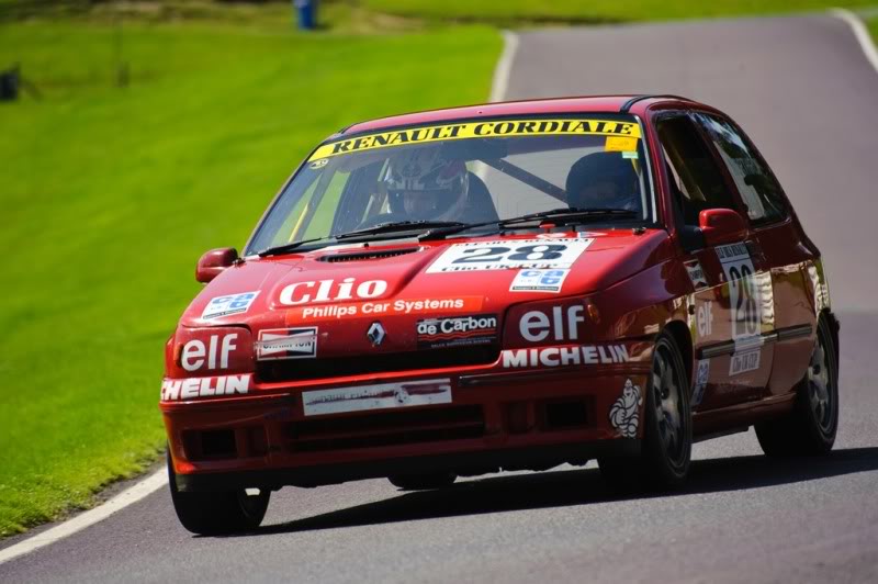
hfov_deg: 6.9
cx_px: 439
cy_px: 292
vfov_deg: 4.6
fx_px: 7310
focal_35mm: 300
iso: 400
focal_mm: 300
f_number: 5.6
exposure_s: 1/1600
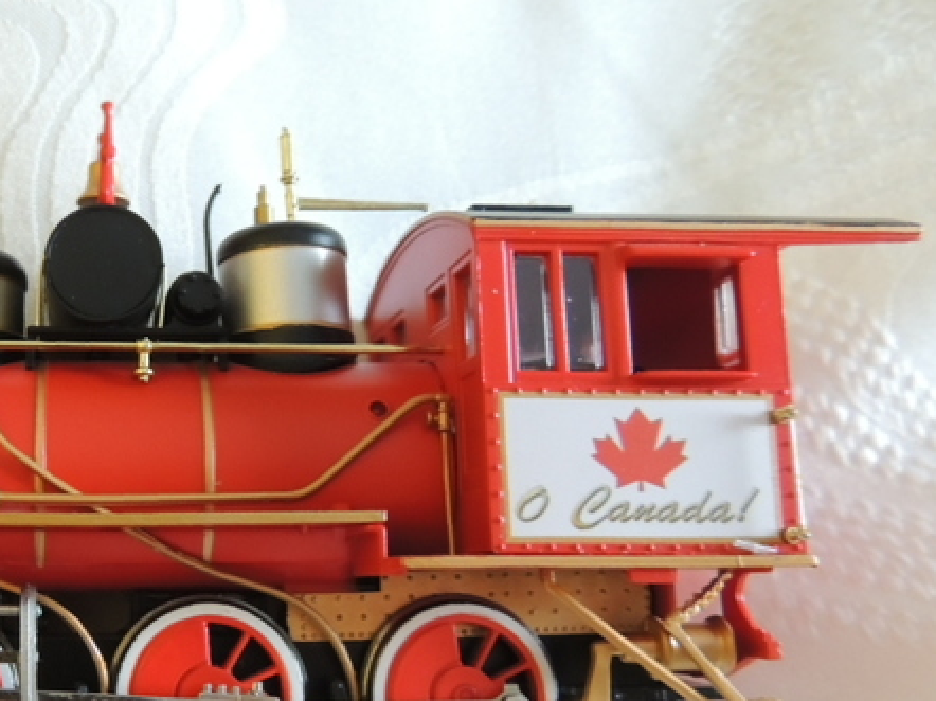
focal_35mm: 42
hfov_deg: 41.8
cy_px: 388
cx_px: 124
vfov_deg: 34.3
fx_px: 1135
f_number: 3
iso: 1000
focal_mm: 4.3
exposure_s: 1/15
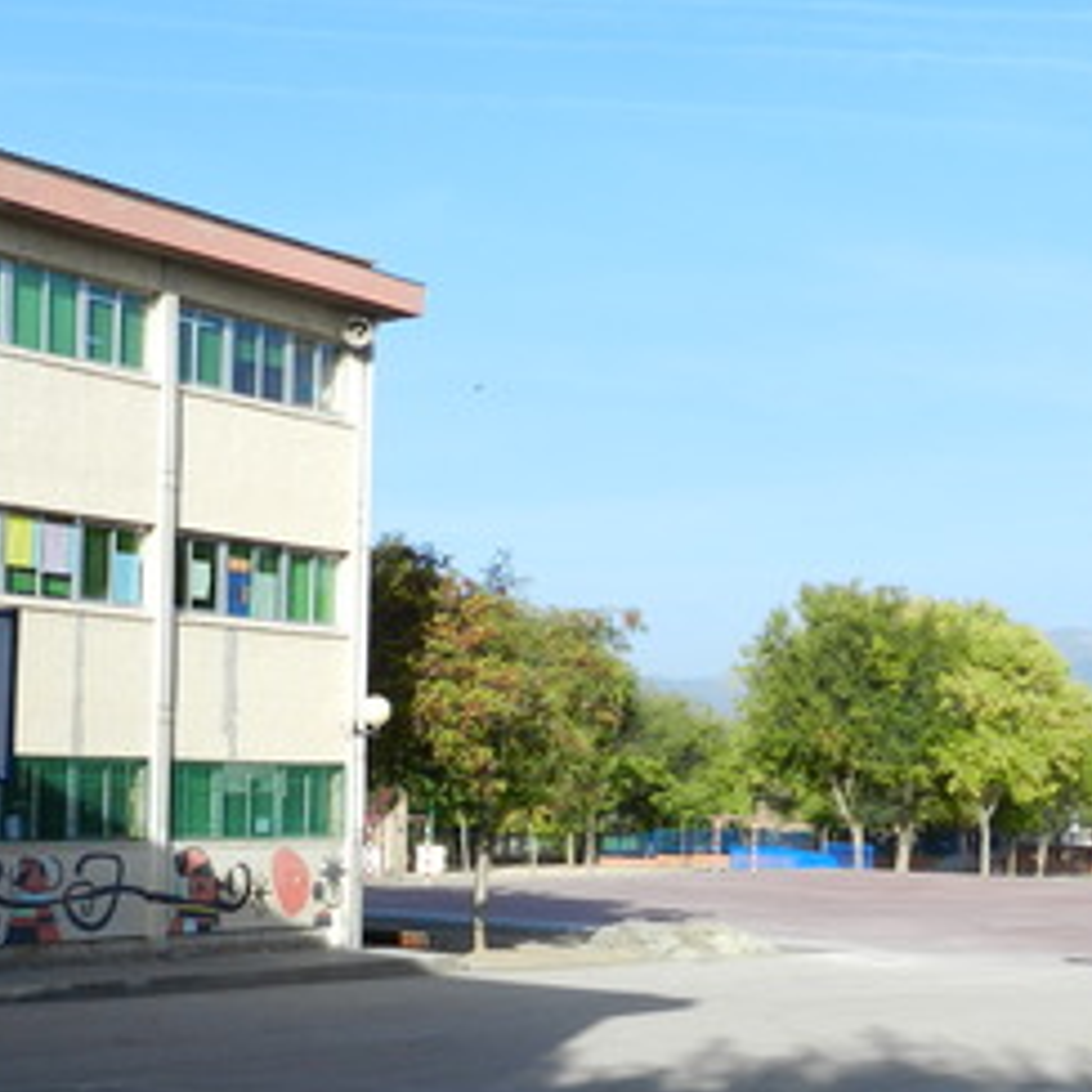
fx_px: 2320
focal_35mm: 65
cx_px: 157
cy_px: 810
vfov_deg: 26.2
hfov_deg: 25.8
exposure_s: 1/1000
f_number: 3.6
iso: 160
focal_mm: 5
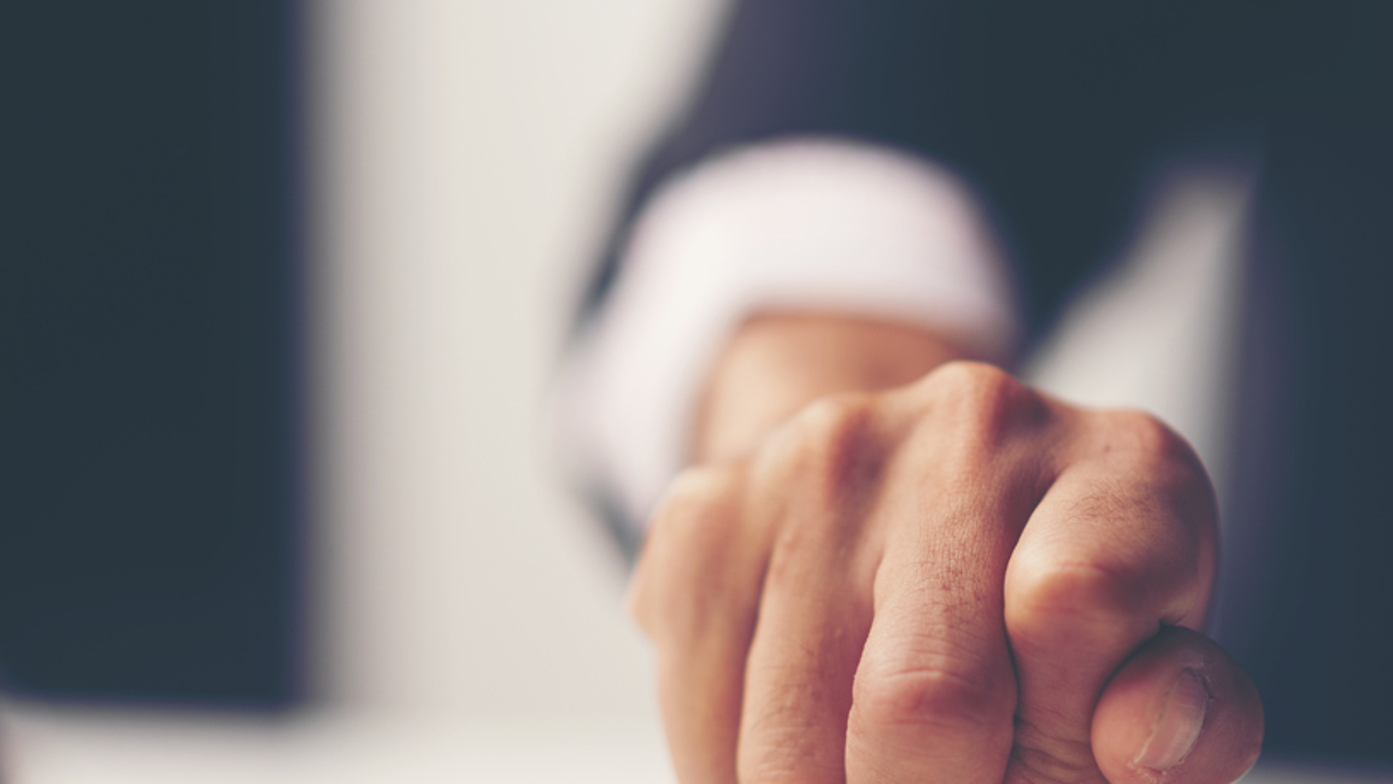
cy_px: 496
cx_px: 914
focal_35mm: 137
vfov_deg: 8.9
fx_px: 5062
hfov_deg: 15.6
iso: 80
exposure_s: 1/125
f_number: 1.8
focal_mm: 85
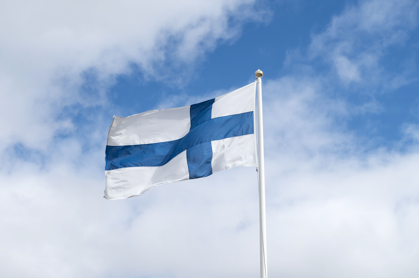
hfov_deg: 31.5
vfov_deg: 21.1
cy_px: 139
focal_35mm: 64
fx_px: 743
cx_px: 210
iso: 400
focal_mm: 42.5
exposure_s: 1/1000
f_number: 10
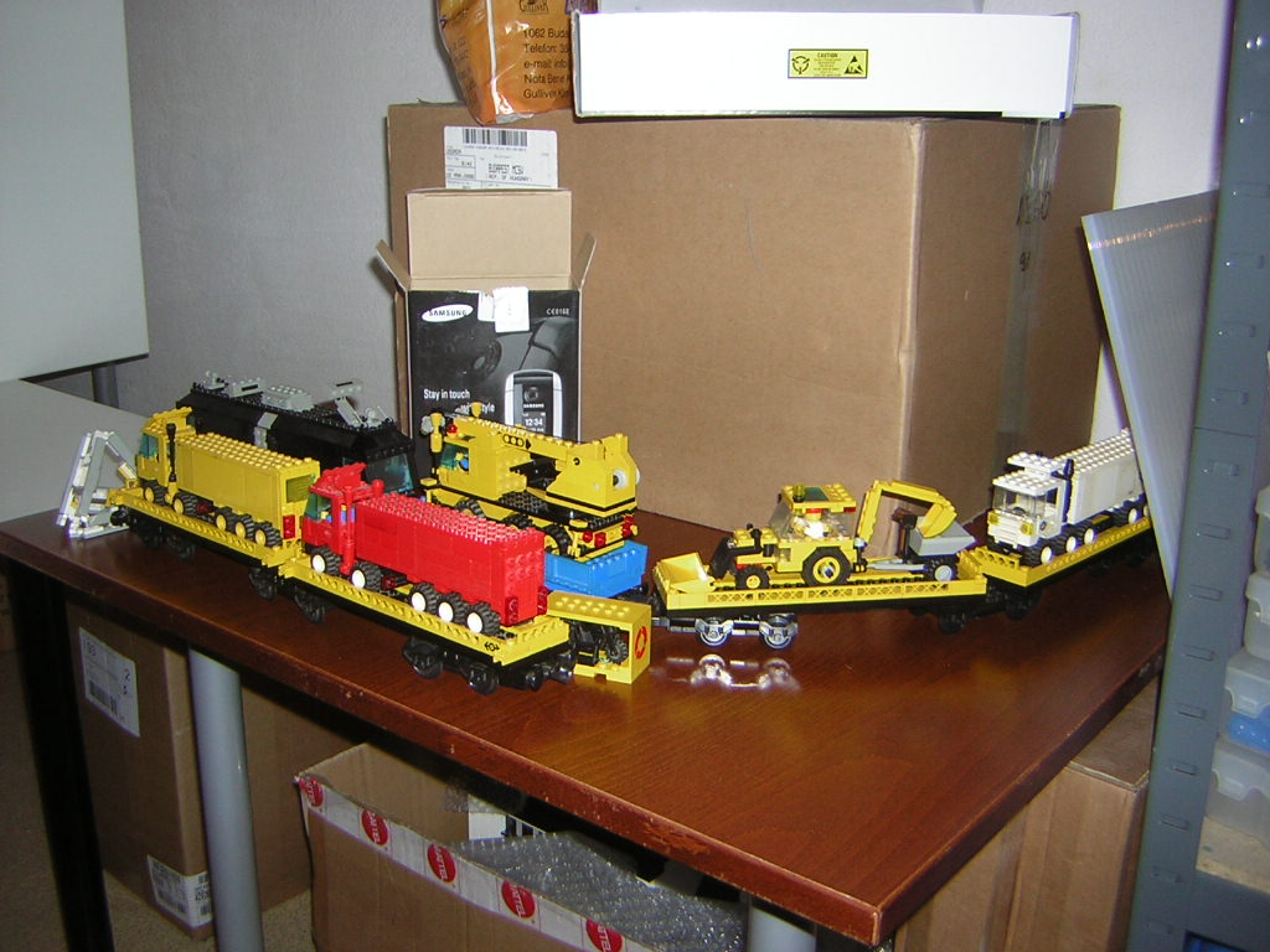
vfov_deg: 39.7
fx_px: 1321
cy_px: 476
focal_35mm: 36
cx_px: 635
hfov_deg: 51.4
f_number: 2.6
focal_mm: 4.7
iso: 50
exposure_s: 1/60.1
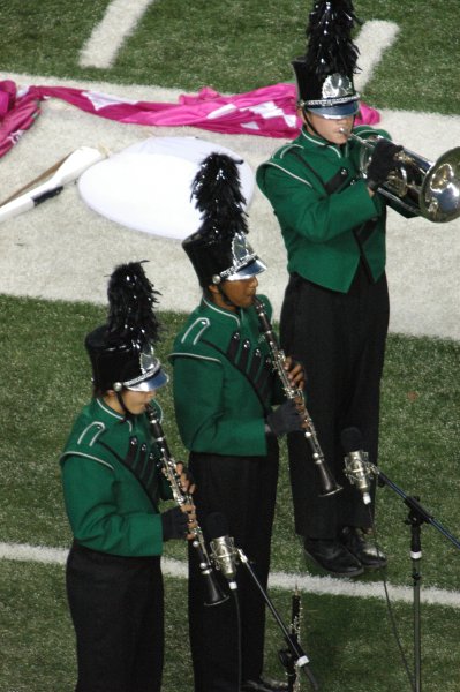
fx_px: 11519
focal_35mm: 600
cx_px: 230
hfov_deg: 2.3
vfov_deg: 3.4
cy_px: 346
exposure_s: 1/60
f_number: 5.6
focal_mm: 400
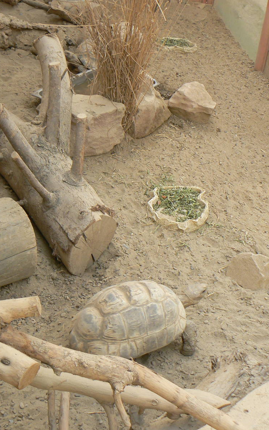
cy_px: 215
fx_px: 598
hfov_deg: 25.2
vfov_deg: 39.6
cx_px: 82
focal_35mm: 51
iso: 80
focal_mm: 6
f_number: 4
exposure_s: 1/60
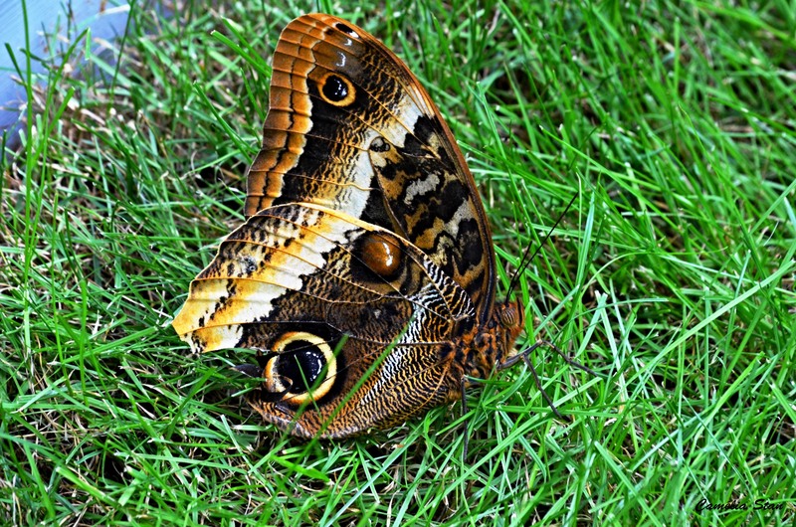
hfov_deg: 10.2
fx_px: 4469
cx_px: 398
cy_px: 264
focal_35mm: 202
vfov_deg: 6.8
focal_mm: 135
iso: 800
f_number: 11
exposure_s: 1/50
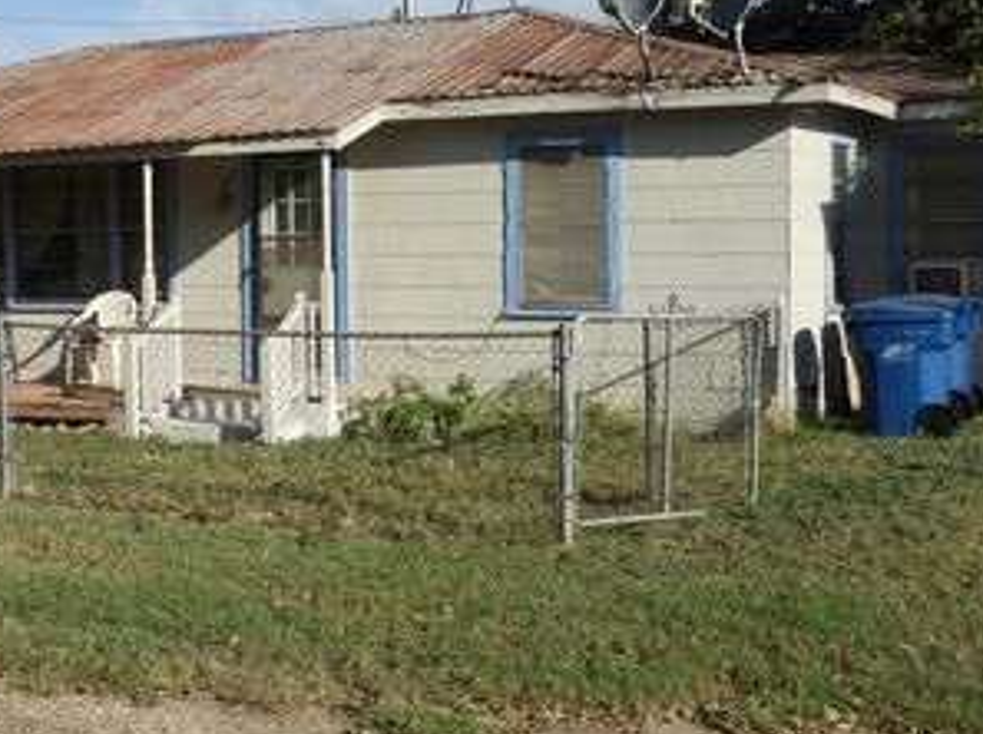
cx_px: 248
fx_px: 1673
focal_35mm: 59
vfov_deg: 24.7
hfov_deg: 32.1
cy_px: 316
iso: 100
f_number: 3.8
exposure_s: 1/1250
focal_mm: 6.3
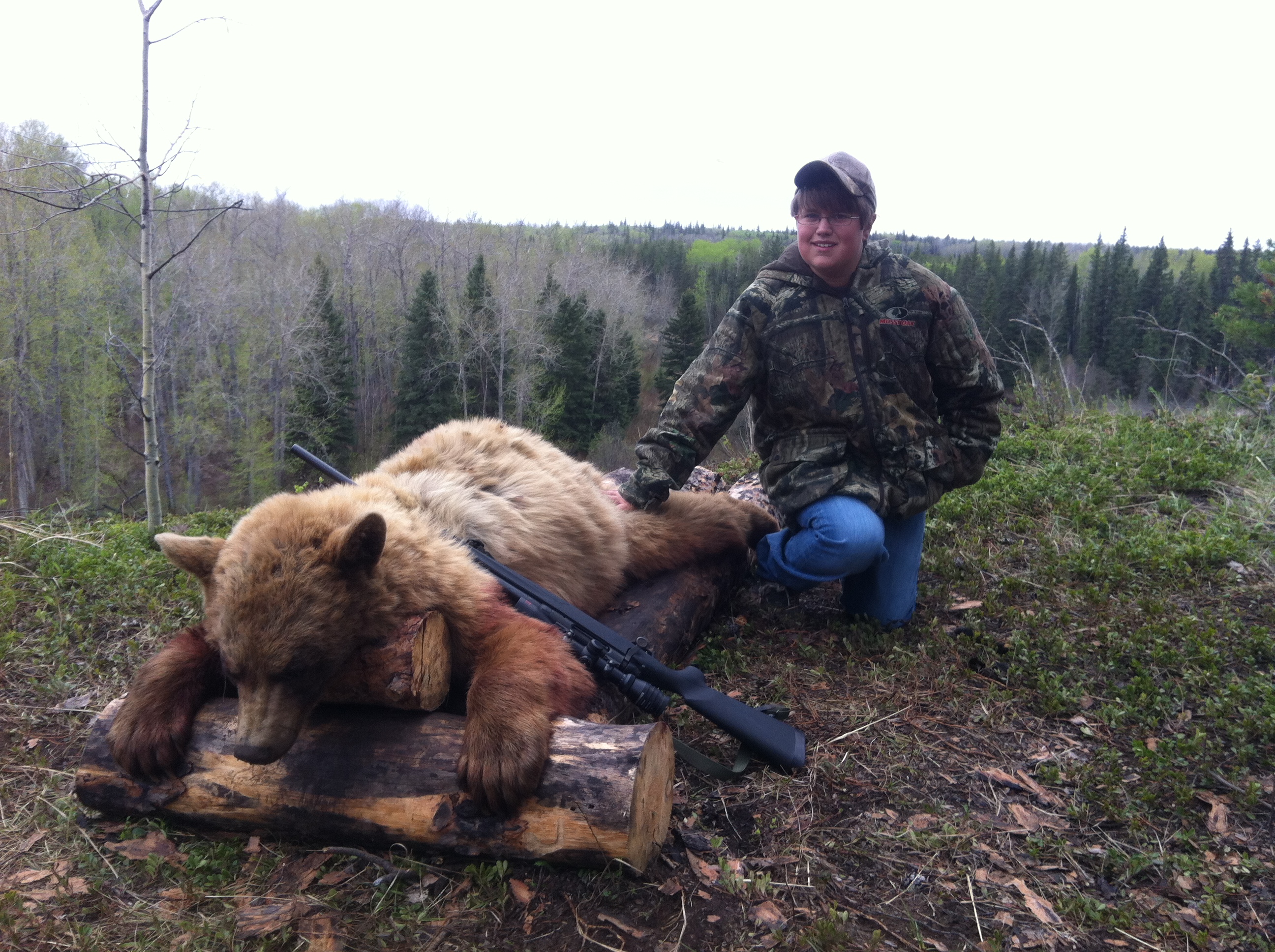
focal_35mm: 35
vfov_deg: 40.6
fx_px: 1287
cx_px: 638
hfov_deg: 52.7
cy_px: 476
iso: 80
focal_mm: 3.85
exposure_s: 1/140
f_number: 2.8
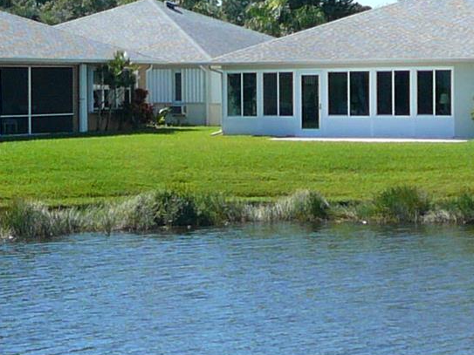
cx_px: 306
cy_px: 267
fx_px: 1807
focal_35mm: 132
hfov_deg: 14.9
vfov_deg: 11.2
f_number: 2.8
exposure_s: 1/1000
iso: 80
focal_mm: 5.2
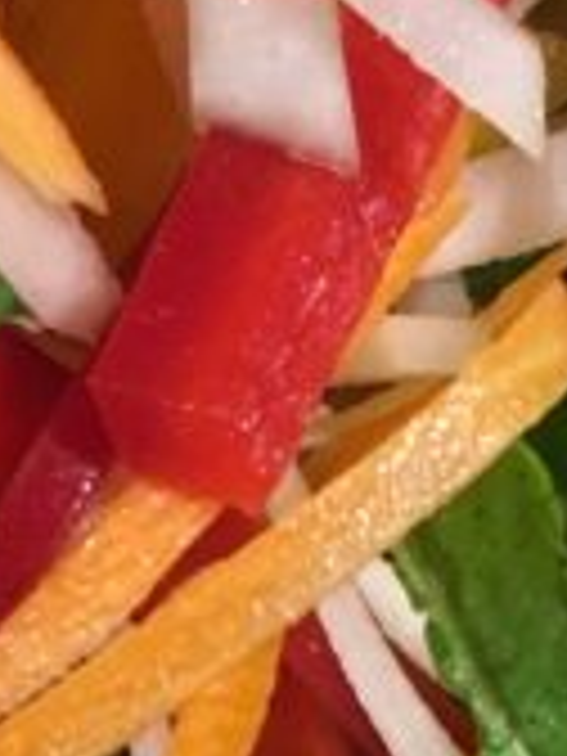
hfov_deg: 8.3
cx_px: -130
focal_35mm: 177
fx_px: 3866
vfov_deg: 10.5
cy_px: 1336
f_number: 2.2
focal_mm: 4.15
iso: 160
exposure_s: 1/33
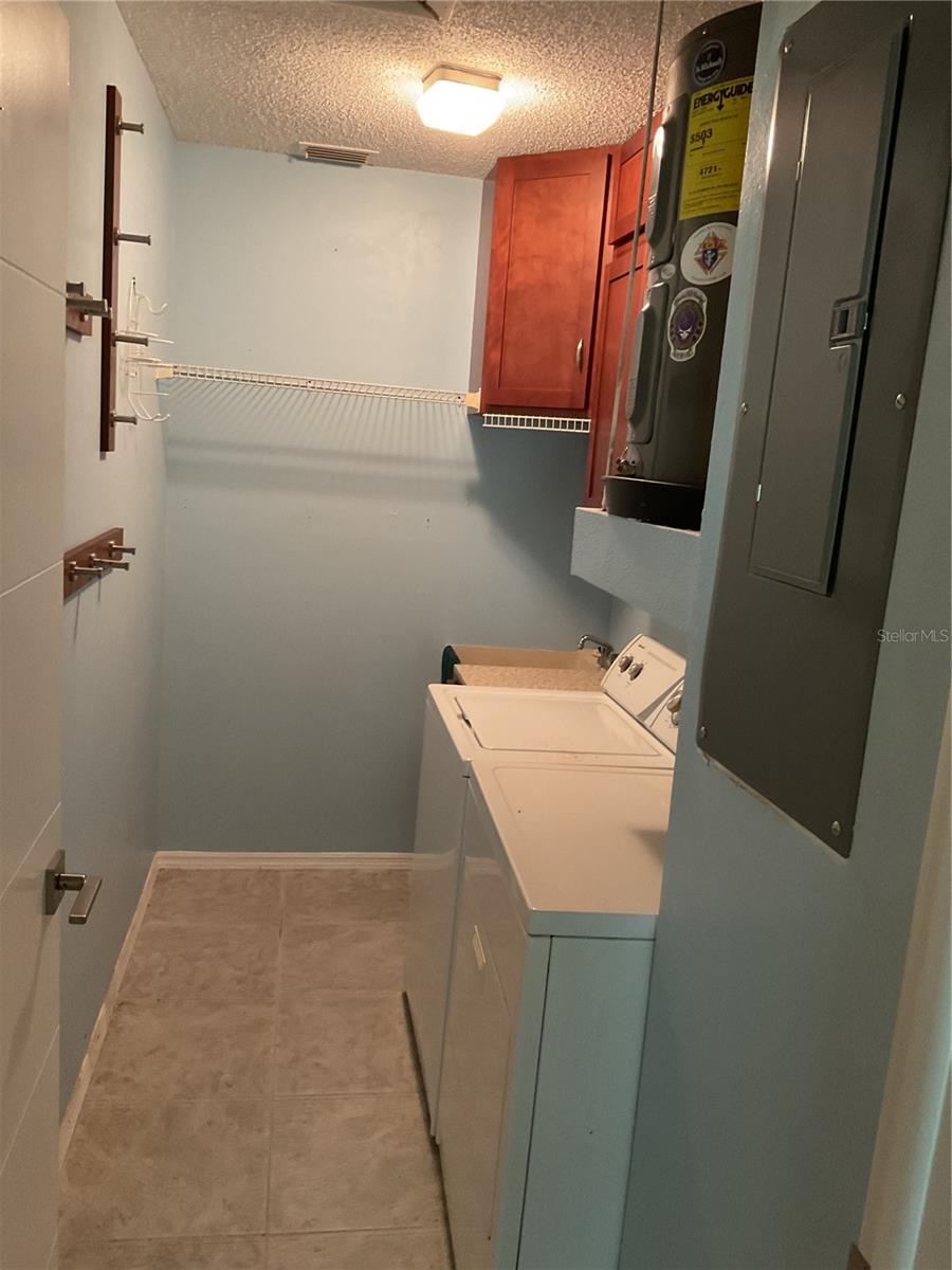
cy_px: 635
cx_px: 476
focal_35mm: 29
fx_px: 1063
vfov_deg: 61.7
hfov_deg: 48.2
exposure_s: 1/40
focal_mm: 3
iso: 250
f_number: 1.8
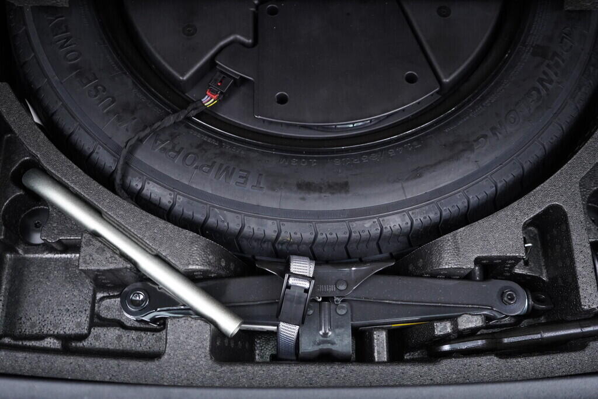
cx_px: 299
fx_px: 598
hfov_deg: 53.1
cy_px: 200
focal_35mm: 36
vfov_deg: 36.9
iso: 640
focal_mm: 24
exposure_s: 1/40
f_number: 2.8
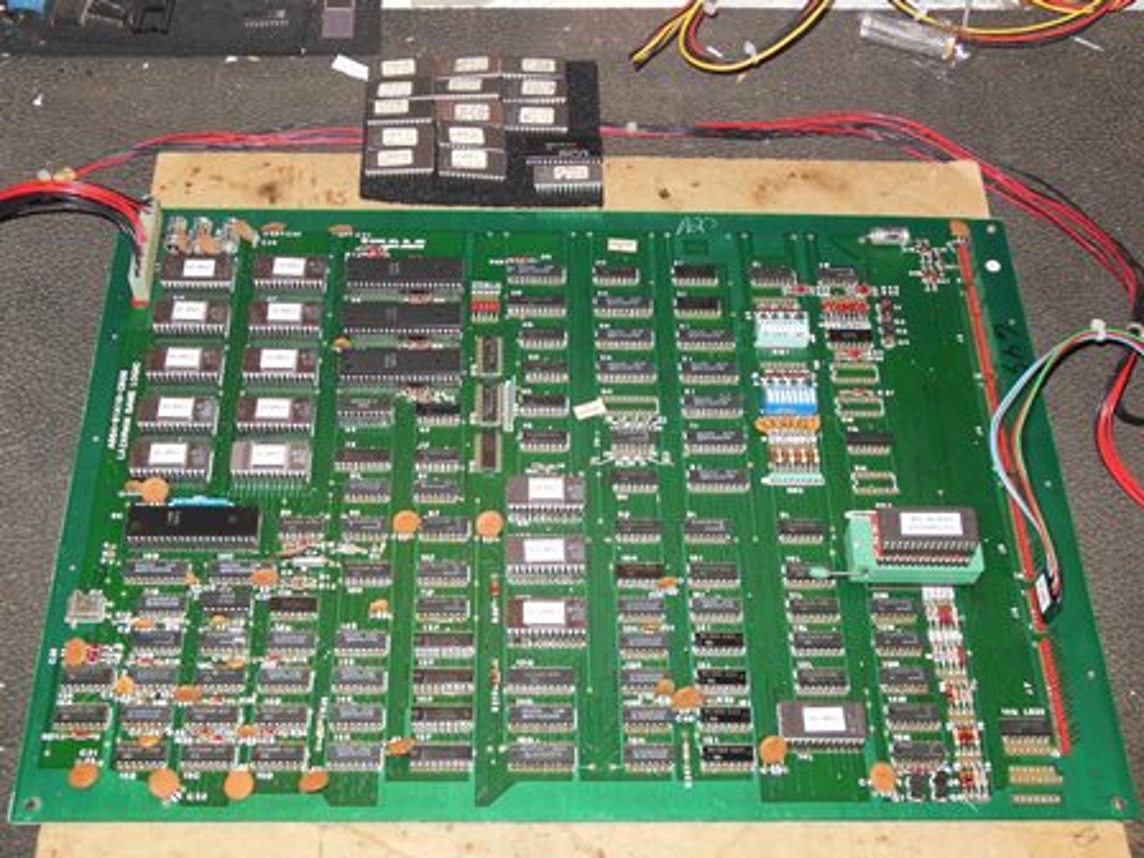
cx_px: 572
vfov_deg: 33.6
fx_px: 1421
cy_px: 429
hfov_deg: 43.9
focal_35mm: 43
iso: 200
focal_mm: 7.7
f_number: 3.8
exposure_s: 1/30
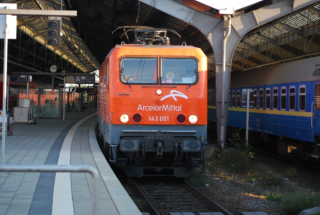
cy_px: 109
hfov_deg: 21.4
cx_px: 157
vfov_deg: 14.4
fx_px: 846
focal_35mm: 95
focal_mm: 62
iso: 720
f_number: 4.2
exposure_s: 1/500
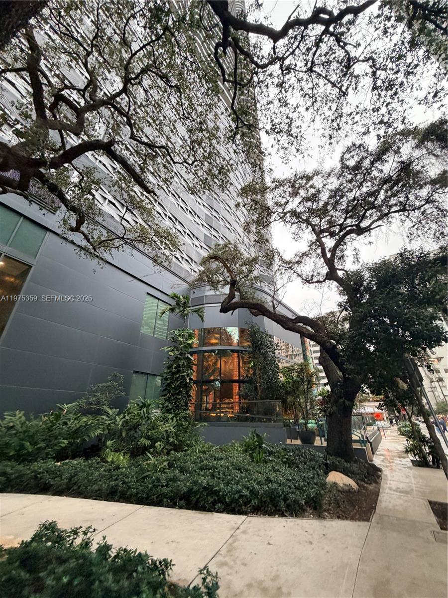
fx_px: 242
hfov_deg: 85.7
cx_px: 224
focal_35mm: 14
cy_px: 299
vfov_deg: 102.1
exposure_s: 1/121
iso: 250
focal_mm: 2.22
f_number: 2.2
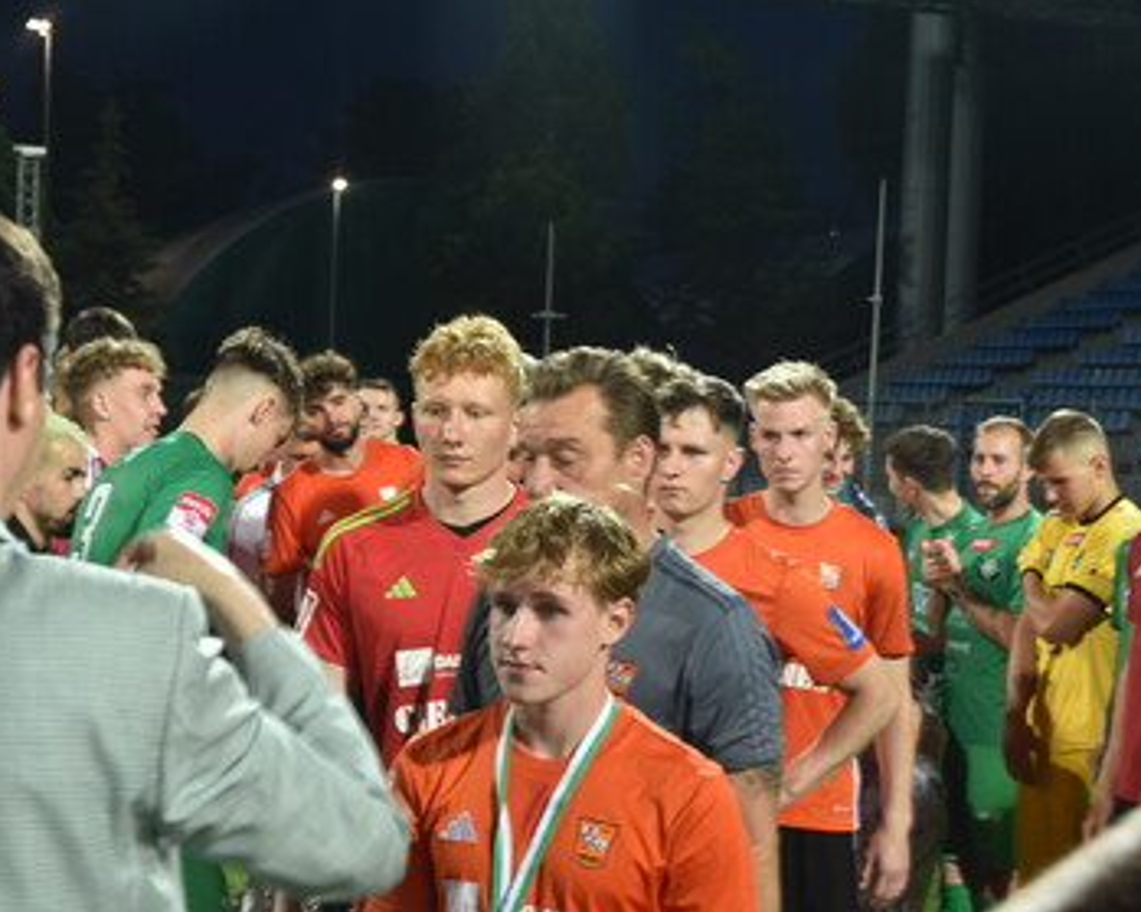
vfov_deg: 17.9
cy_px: 461
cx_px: 471
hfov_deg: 22.2
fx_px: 2903
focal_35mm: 86
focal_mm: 50
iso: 1000
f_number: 5
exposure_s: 1/100
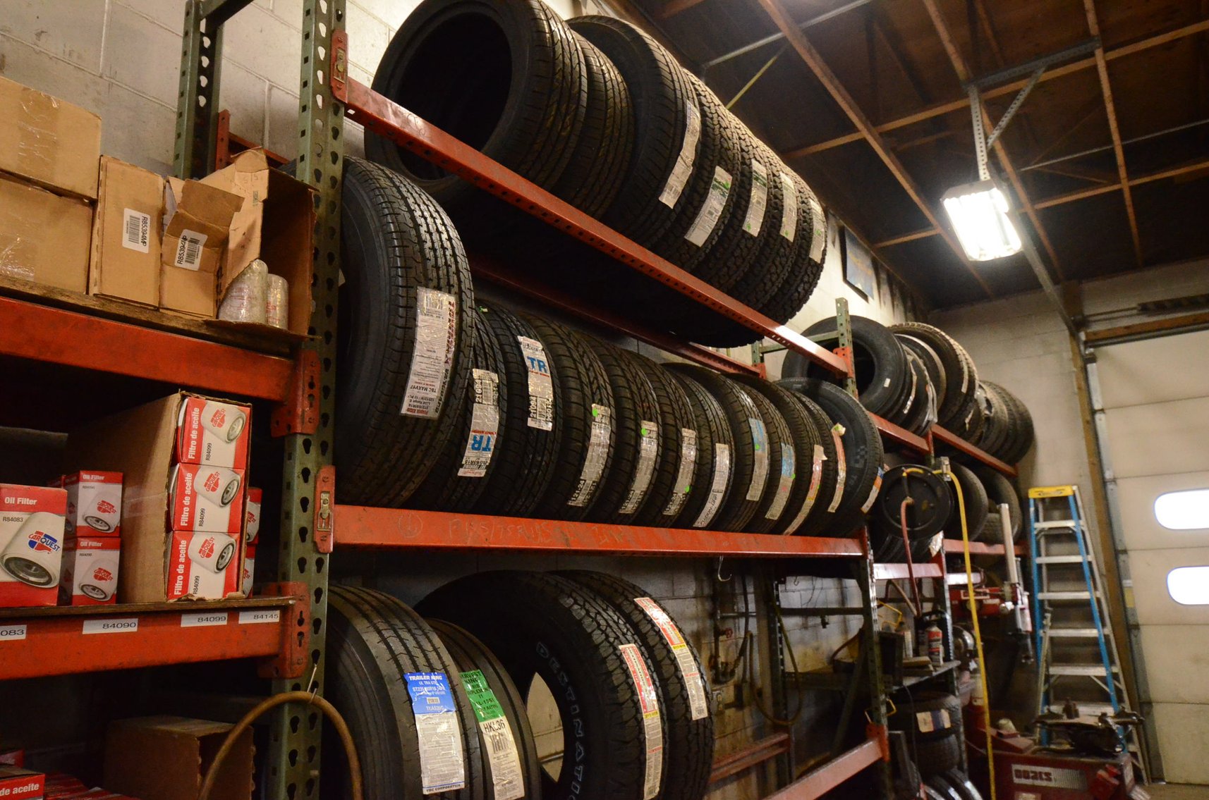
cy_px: 400
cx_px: 604
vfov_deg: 50.2
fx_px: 855
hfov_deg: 70.6
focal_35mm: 26
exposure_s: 1/125
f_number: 6.3
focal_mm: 17
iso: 5000
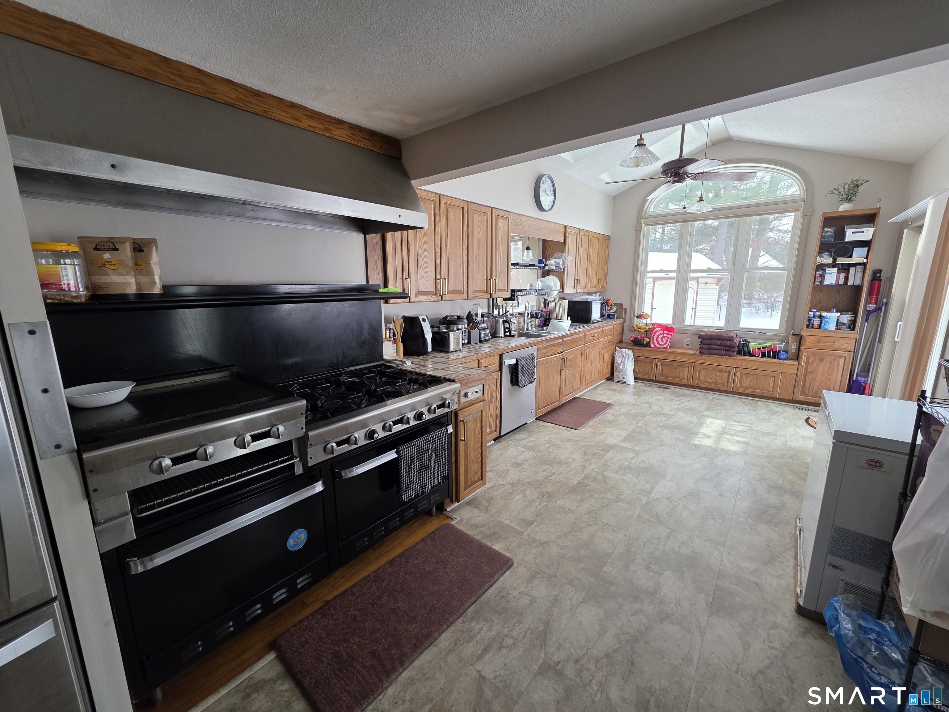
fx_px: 356
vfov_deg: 89.9
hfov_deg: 106.2
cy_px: 356
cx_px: 474
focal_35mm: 13
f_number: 1.9
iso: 100
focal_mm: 2.2
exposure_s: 1/120
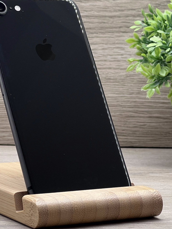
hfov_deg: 9.8
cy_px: 87
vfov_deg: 13.0
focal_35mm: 152
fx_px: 1007
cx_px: 51
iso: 80
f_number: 2.8
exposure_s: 1/99
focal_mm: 9
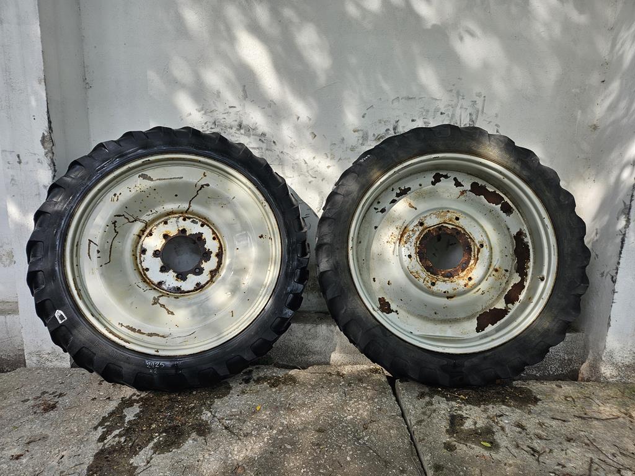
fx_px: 422
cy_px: 238
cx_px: 318
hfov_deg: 73.9
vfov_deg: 58.9
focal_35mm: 23
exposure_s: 1/161
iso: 25
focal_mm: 5.4
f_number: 1.8
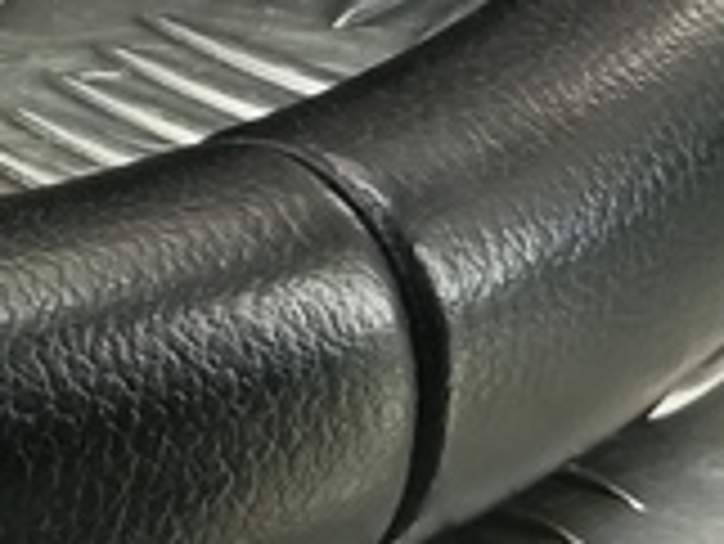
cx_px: -940
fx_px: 3056
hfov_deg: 11.5
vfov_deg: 9.8
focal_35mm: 146
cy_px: -351
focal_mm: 4.11
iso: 217
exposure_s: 1/50
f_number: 1.6
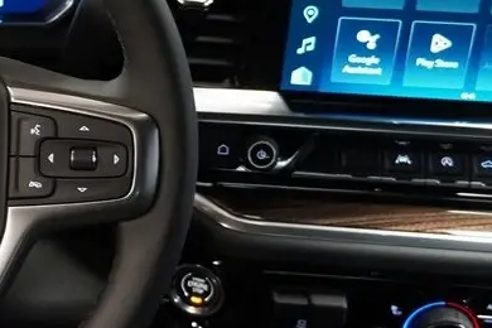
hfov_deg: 16.9
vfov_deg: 12.0
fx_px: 1562
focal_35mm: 114
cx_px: -148
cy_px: 148
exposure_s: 1/30
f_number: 4.5
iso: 6400
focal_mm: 29
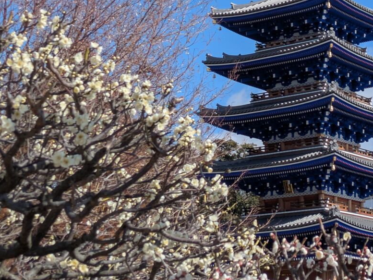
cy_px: 48
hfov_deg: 18.5
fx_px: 1132
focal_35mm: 105
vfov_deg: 14.0
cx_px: 322
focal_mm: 5.43
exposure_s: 1/2494
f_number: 1.89
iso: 48
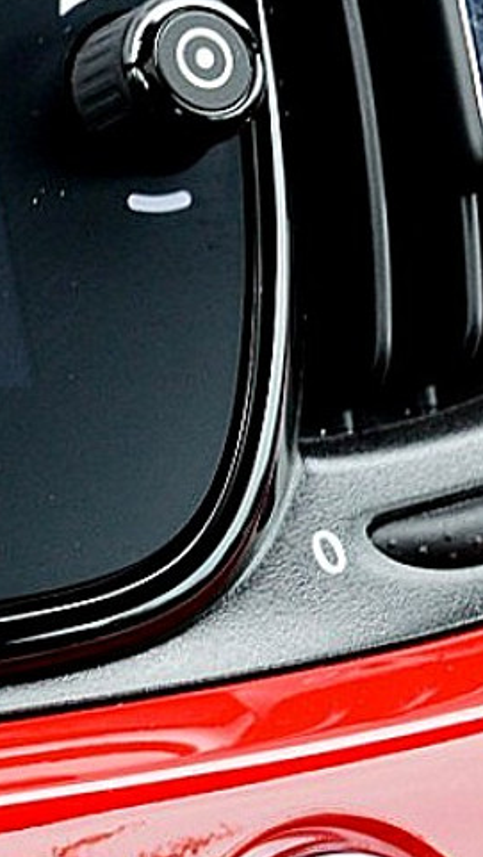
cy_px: -91
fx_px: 3707
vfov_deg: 12.9
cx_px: -975
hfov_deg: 6.7
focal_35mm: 163
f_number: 8
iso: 640
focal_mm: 26
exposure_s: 1/60
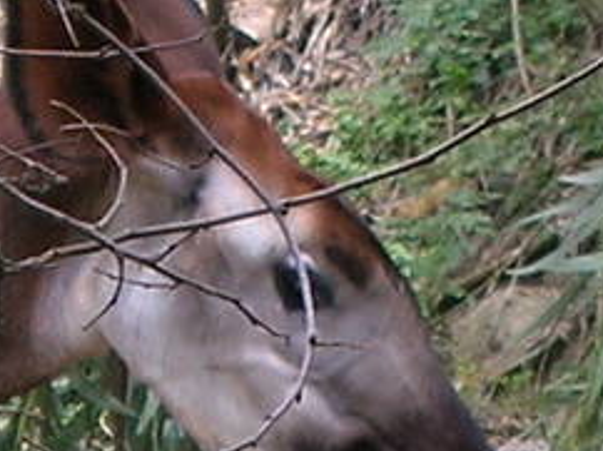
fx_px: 11747
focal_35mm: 675
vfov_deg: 2.2
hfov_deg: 2.9
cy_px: 891
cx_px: 179
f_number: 4.9
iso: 56
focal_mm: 17.1
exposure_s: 1/30
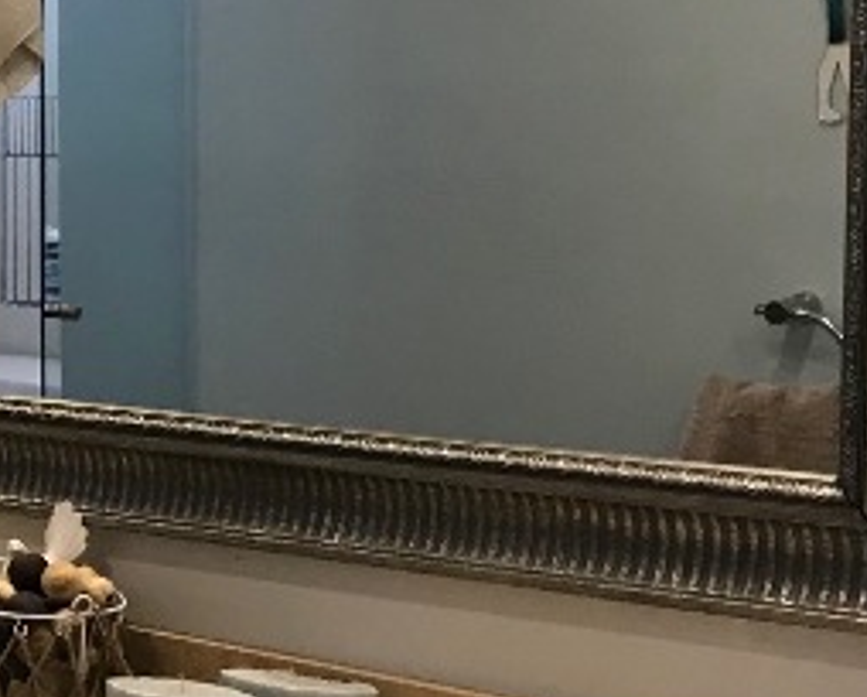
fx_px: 2827
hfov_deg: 16.2
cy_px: 359
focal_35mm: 110
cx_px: -372
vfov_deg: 14.0
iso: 40
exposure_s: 1/17
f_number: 1.8
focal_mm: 3.99
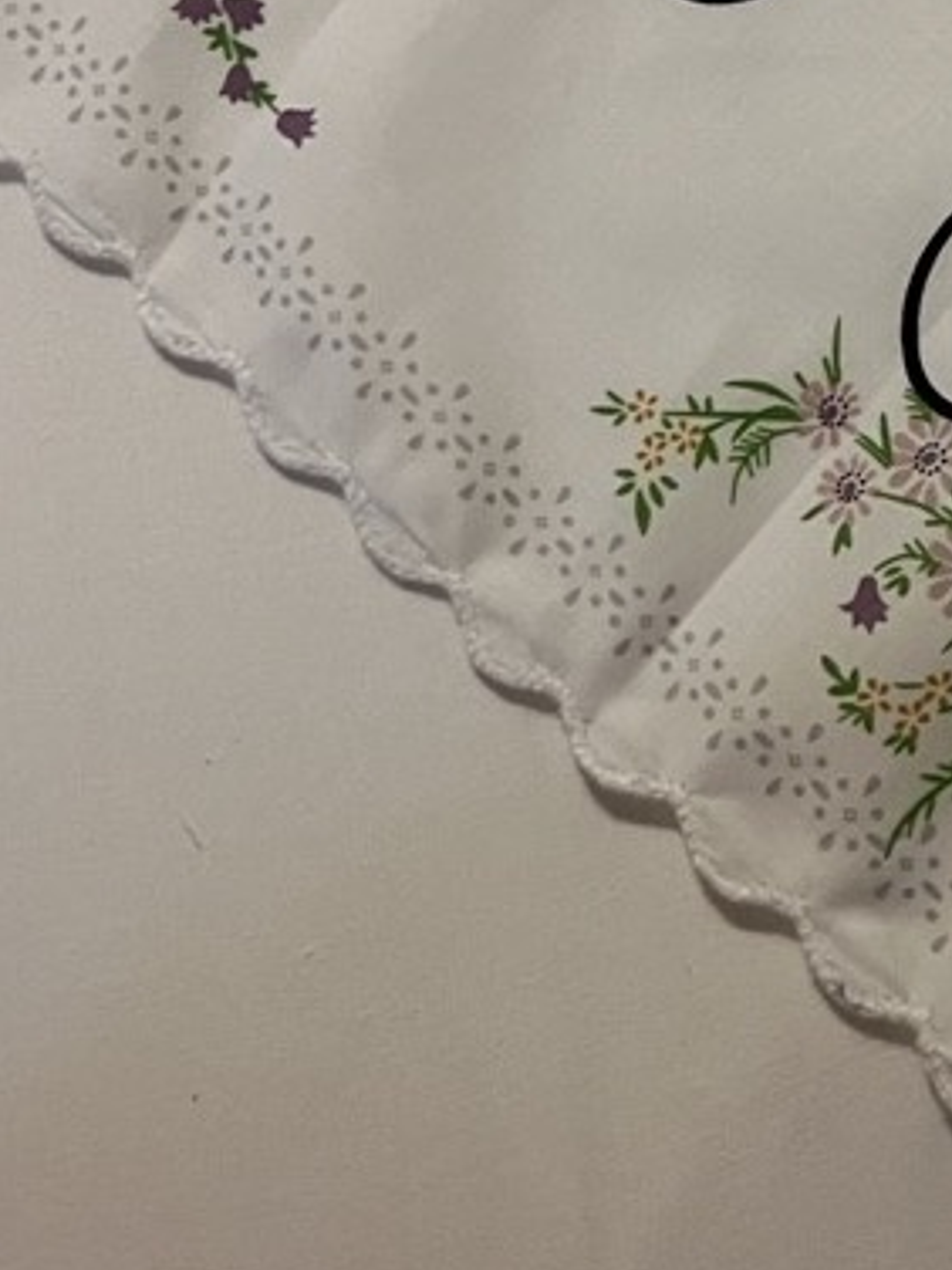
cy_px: -176
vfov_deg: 22.1
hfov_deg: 16.6
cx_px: 1293
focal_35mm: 83
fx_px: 3044
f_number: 1.5
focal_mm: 5.7
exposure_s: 1/50
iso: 320
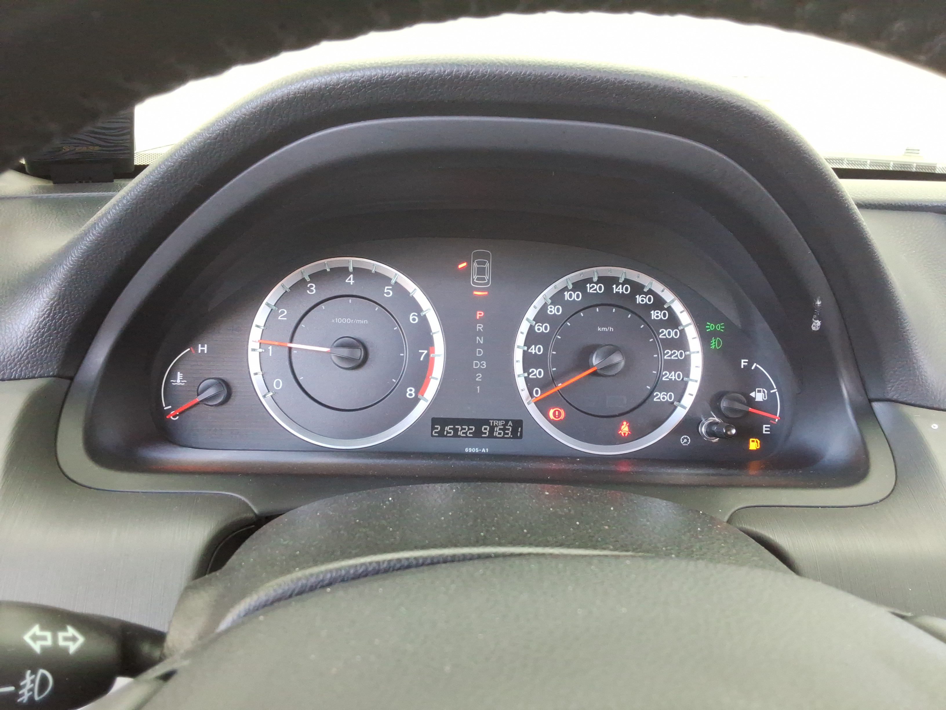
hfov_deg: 63.4
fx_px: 765
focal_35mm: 28
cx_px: 473
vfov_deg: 49.7
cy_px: 355
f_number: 1.9
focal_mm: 2.91
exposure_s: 1/40
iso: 143
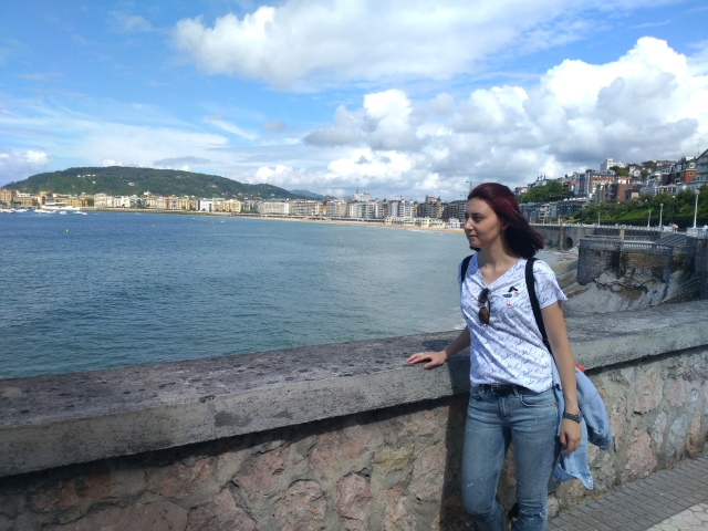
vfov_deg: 53.1
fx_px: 532
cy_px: 266
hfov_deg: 67.3
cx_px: 354
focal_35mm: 26
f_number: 2
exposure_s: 1/1162
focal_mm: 3.54
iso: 100
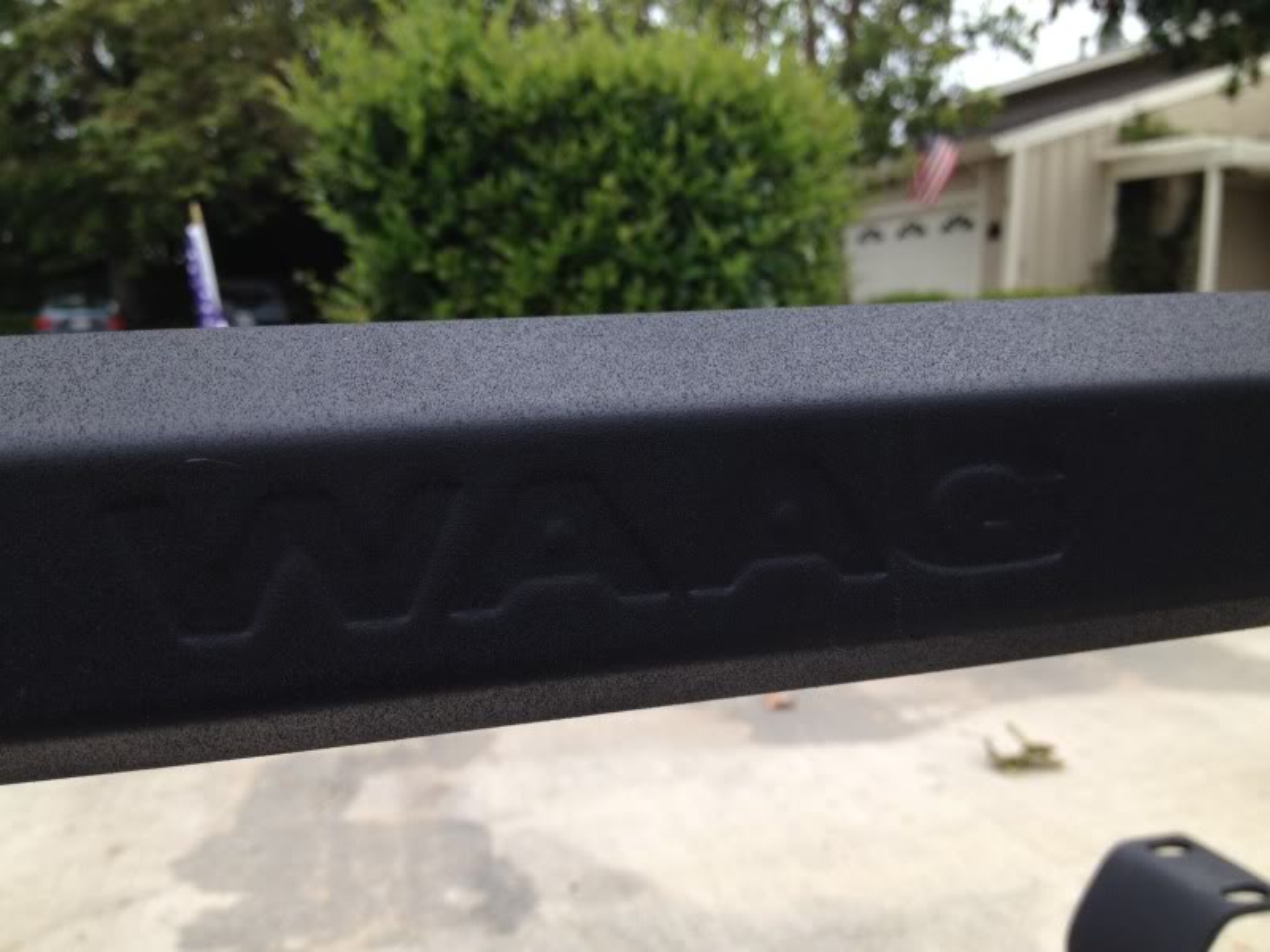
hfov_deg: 52.6
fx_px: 1284
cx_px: 635
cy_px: 476
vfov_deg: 40.7
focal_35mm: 35
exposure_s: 1/581
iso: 64
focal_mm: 4.3
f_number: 2.4
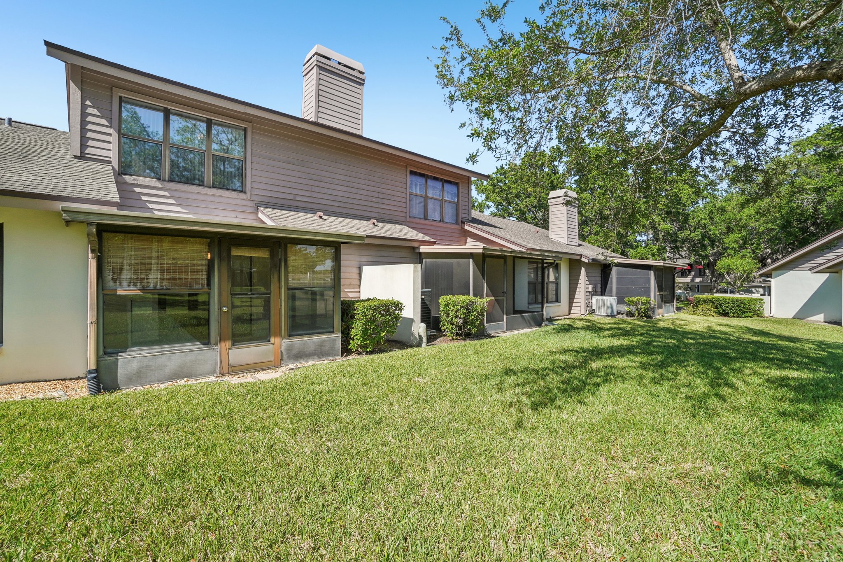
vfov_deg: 77.3
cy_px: 281
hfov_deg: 100.4
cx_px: 422
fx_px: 351
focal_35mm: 15
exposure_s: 1/200
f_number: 8
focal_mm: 10
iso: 100
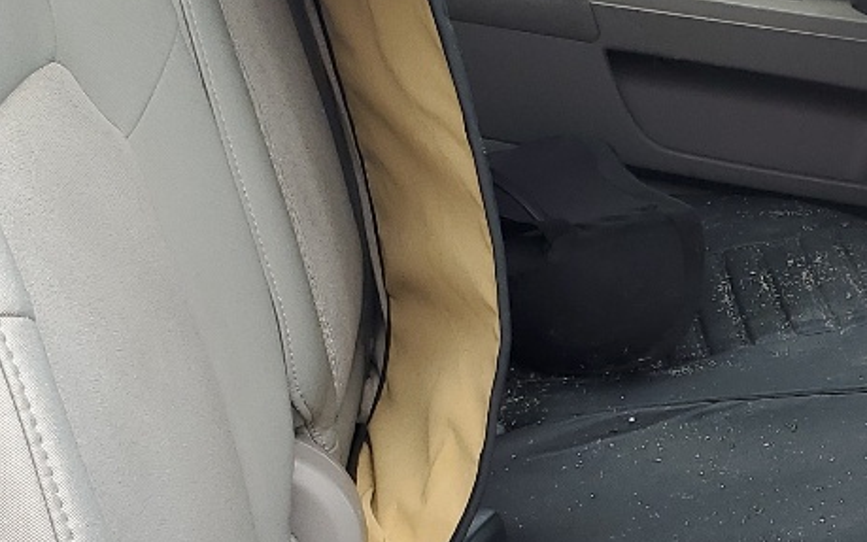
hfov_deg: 21.3
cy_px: 448
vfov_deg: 13.5
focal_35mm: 96
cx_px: 722
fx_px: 2269
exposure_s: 1/323
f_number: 1.5
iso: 50
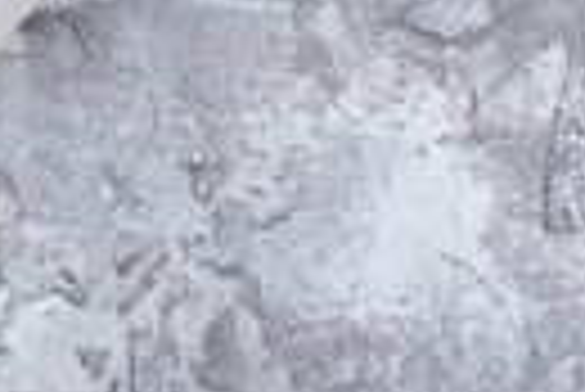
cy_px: -602
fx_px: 5905
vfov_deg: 3.7
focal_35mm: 363
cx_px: -1141
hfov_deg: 5.4
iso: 100
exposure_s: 1/100
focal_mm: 50
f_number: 8
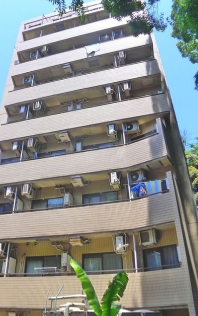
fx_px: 345
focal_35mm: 40
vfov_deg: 49.3
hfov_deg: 32.0
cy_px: 155
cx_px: 85
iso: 400
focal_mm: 7.9
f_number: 4
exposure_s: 1/640
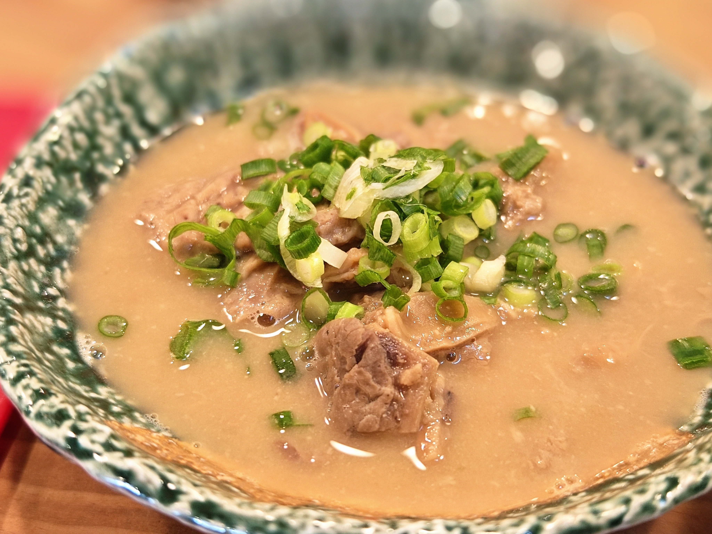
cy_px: 267
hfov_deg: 38.2
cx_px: 356
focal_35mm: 50
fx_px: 1028
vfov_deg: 29.1
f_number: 2.8
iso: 549
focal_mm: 8.67
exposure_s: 1/60
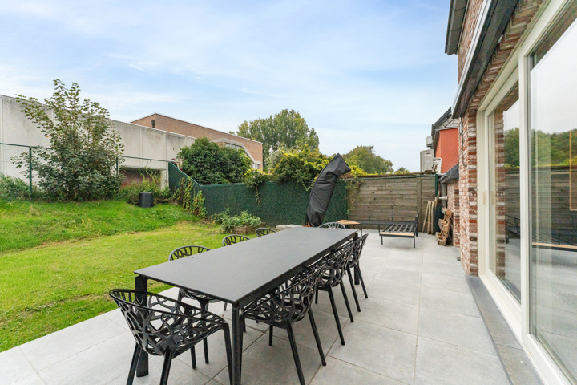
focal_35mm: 14
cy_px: 192
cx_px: 288
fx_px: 224
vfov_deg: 81.2
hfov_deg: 104.3
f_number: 10
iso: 2500
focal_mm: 14
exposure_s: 1/250
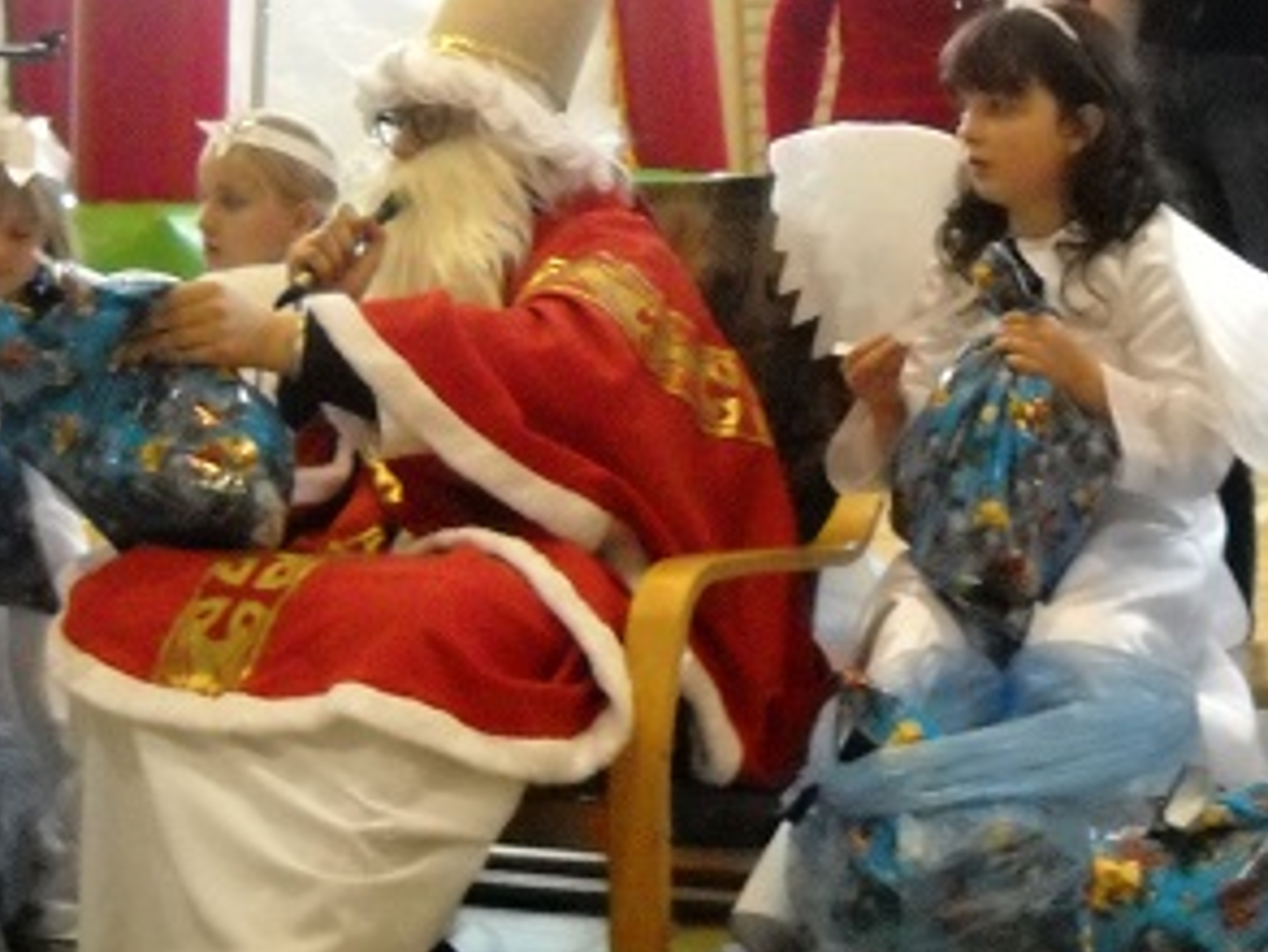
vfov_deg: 20.8
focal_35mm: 70
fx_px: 2565
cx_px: 818
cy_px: 175
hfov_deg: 27.6
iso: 800
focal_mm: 6.72
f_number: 3.1
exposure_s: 1/76
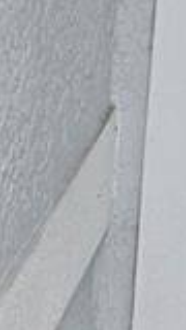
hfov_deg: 5.7
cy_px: -650
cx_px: 696
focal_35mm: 188
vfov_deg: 9.2
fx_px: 1648
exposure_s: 1/180
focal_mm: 6.3
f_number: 1.7
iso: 40
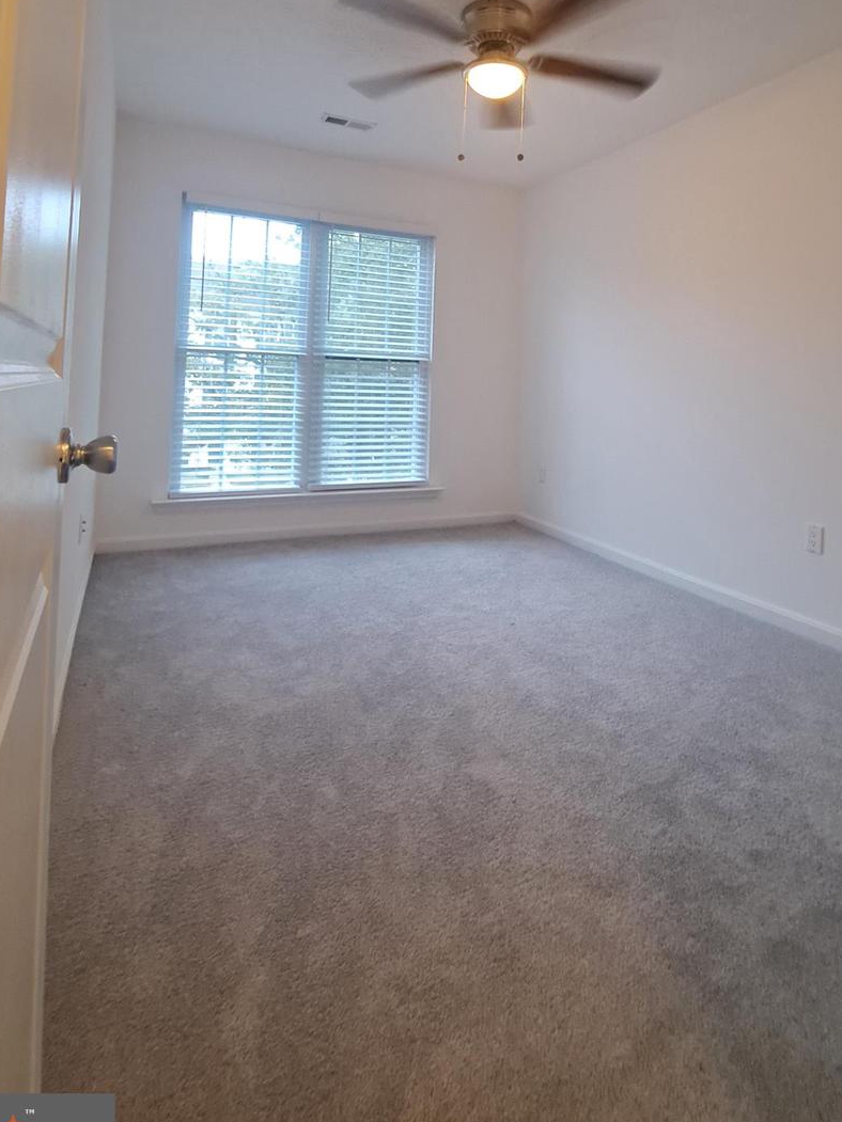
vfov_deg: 81.4
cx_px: 464
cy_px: 361
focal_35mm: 19
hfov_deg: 68.5
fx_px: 616
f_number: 2.2
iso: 160
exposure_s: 1/50
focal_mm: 1.74
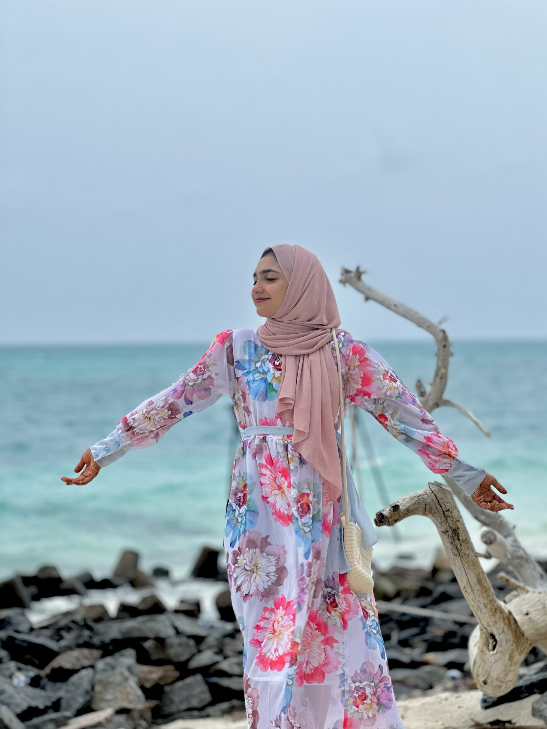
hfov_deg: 18.7
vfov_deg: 24.7
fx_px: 1665
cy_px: 357
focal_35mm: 79
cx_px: 279
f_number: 2.8
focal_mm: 9
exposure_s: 1/250
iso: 25
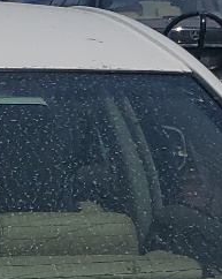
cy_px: 558
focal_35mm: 168
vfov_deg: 10.6
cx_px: -181
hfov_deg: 8.8
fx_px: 1382
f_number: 1.5
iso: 52
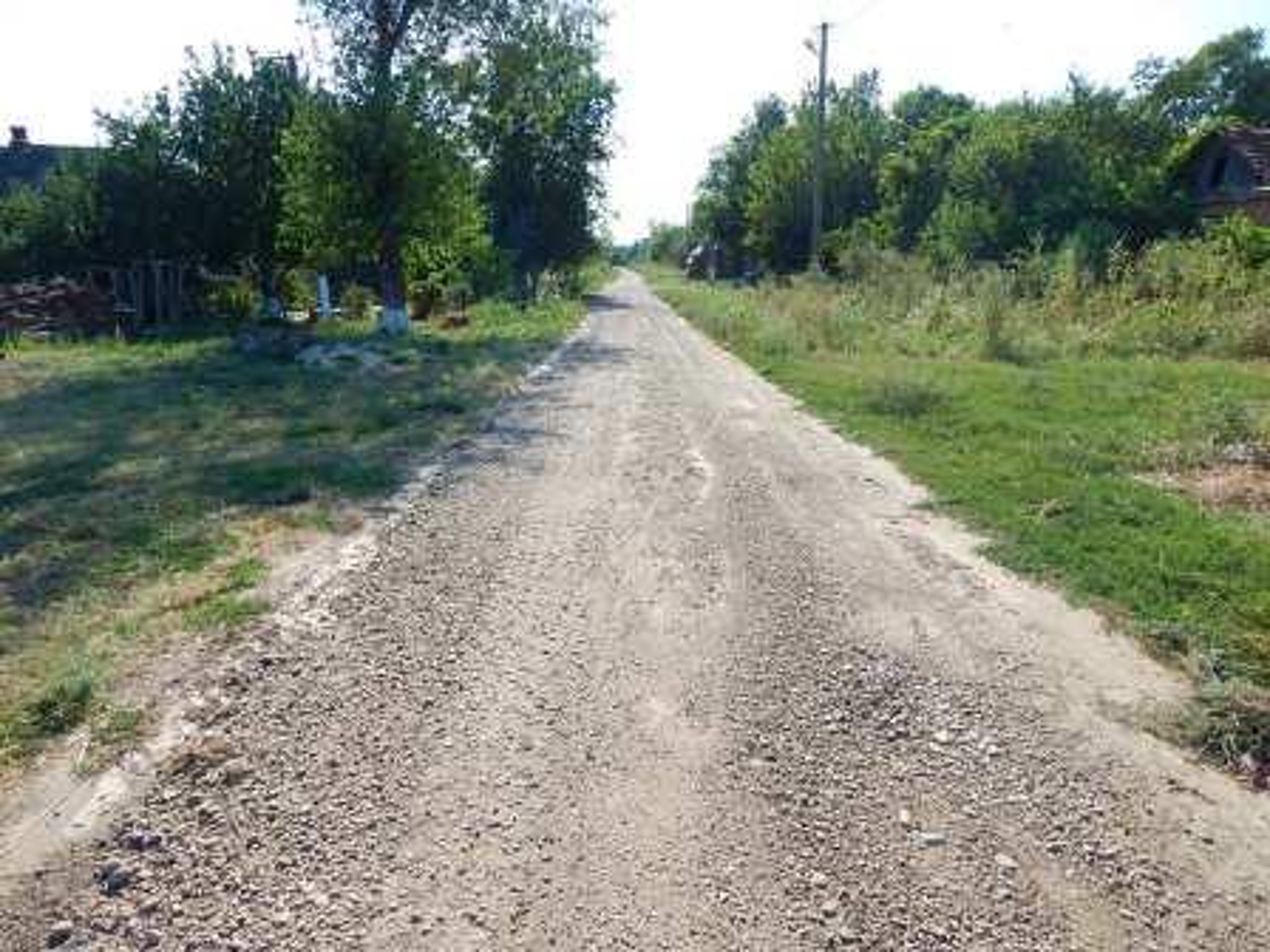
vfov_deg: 61.1
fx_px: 807
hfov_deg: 76.4
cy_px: 476
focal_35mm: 22
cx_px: 635
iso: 125
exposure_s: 1/1500
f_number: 3
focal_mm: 4
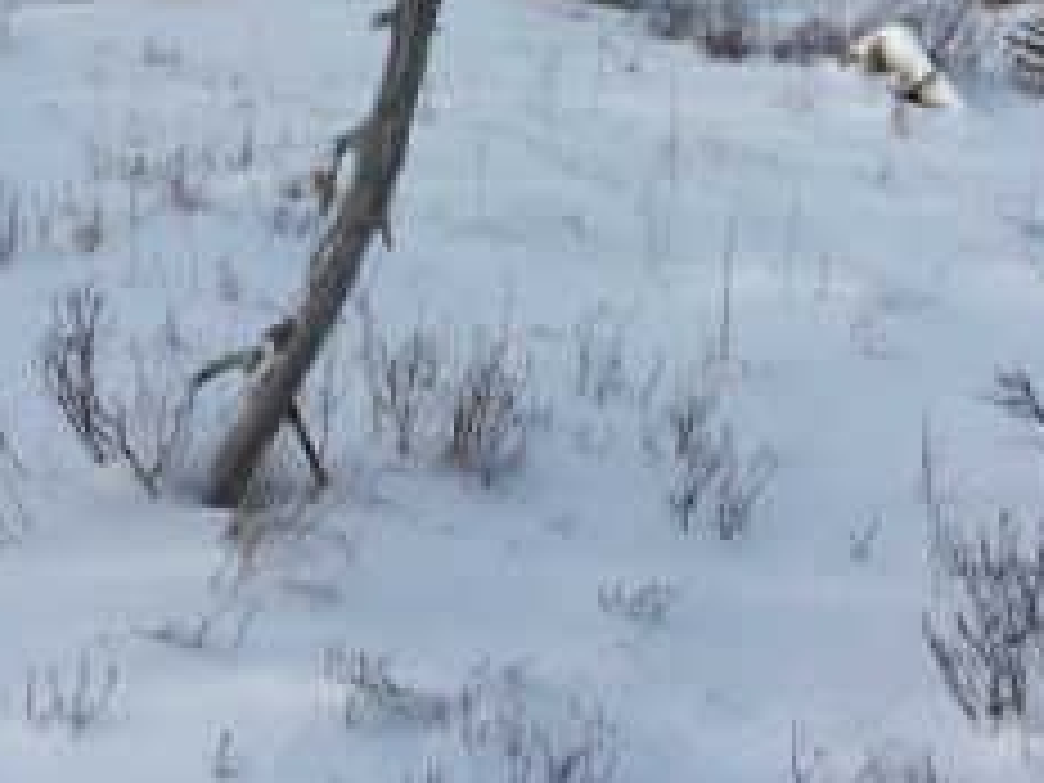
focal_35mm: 96
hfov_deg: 20.4
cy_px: -180
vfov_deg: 14.8
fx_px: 2895
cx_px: 454
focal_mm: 4.15
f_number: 2.2
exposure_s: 1/1709
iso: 25
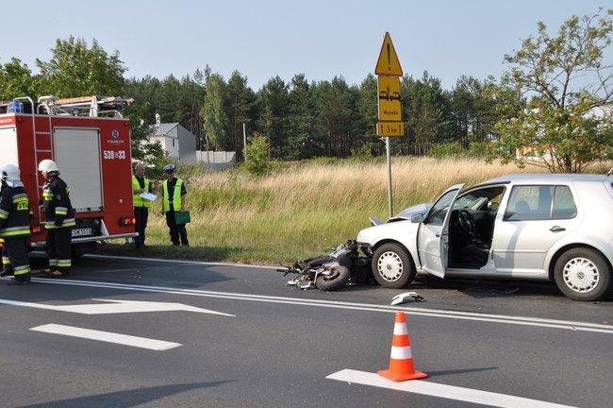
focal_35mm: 48
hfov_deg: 41.2
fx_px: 816
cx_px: 306
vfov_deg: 28.0
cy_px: 204
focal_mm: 32
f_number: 9
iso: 200
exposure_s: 1/320
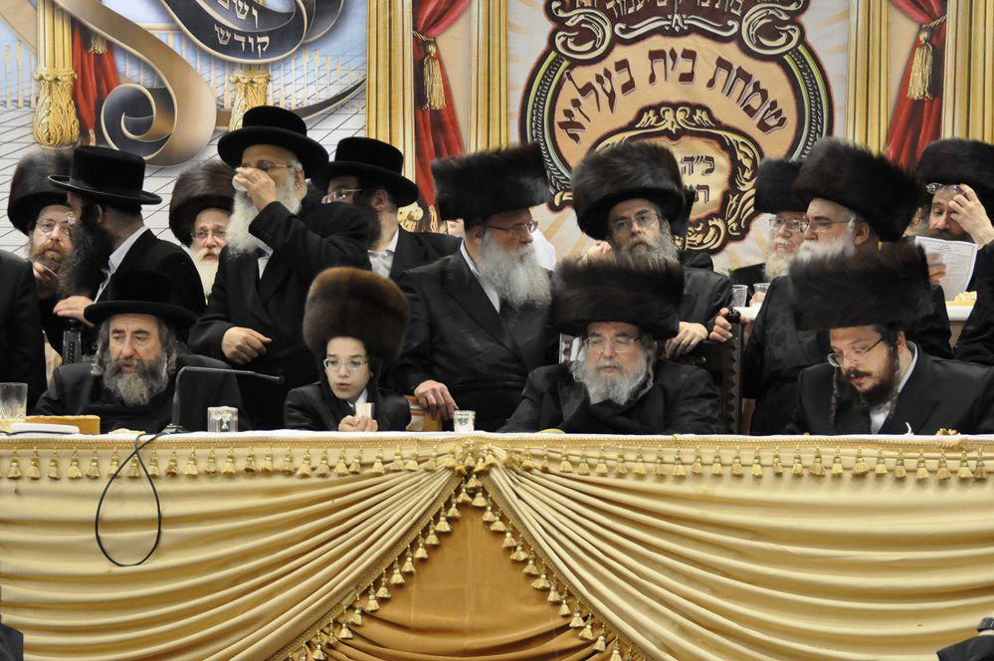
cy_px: 330
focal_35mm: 150
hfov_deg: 13.7
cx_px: 497
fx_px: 4138
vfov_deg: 9.1
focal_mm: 100
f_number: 5.6
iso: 2000
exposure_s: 1/50
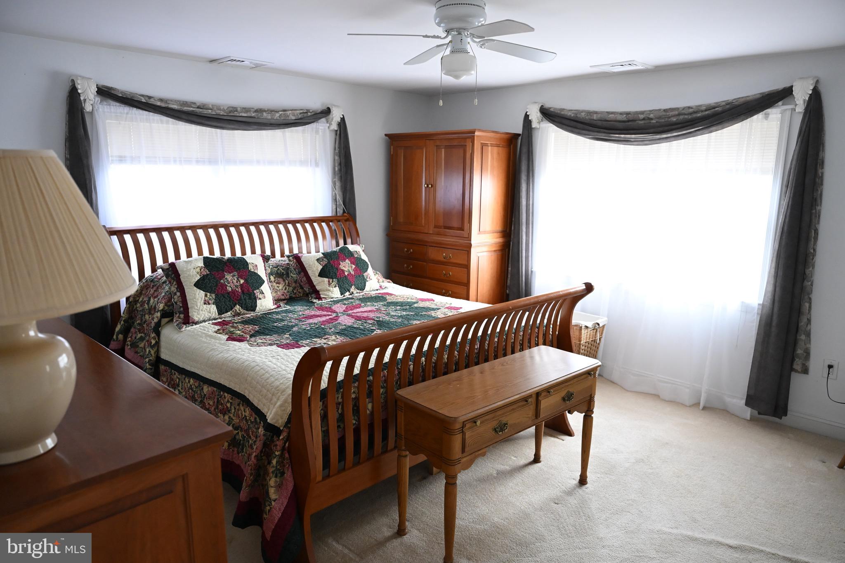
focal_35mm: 24
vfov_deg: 53.1
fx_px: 563
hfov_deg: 73.7
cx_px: 422
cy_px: 282
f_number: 3.5
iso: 3200
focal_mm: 24
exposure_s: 1/250
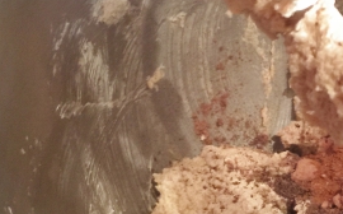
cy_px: 141
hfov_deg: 26.6
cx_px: 349
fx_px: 682
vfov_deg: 17.8
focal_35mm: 73
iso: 80
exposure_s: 1/4
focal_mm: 4.15
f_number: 2.2
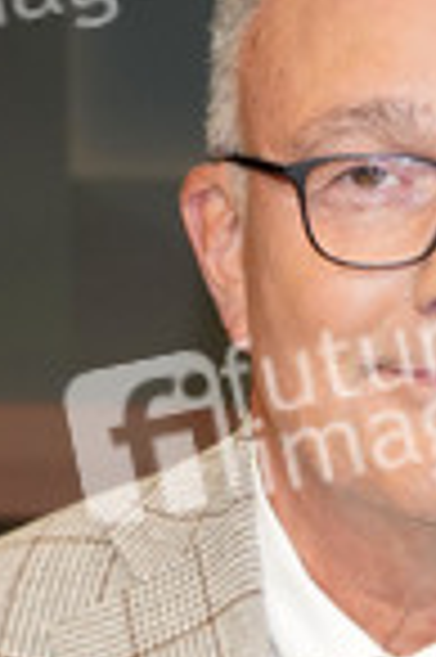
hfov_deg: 11.0
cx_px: 427
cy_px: 644
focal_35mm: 123
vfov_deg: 16.4
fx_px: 2240
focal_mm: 45
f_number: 5.6
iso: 2000
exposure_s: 1/160
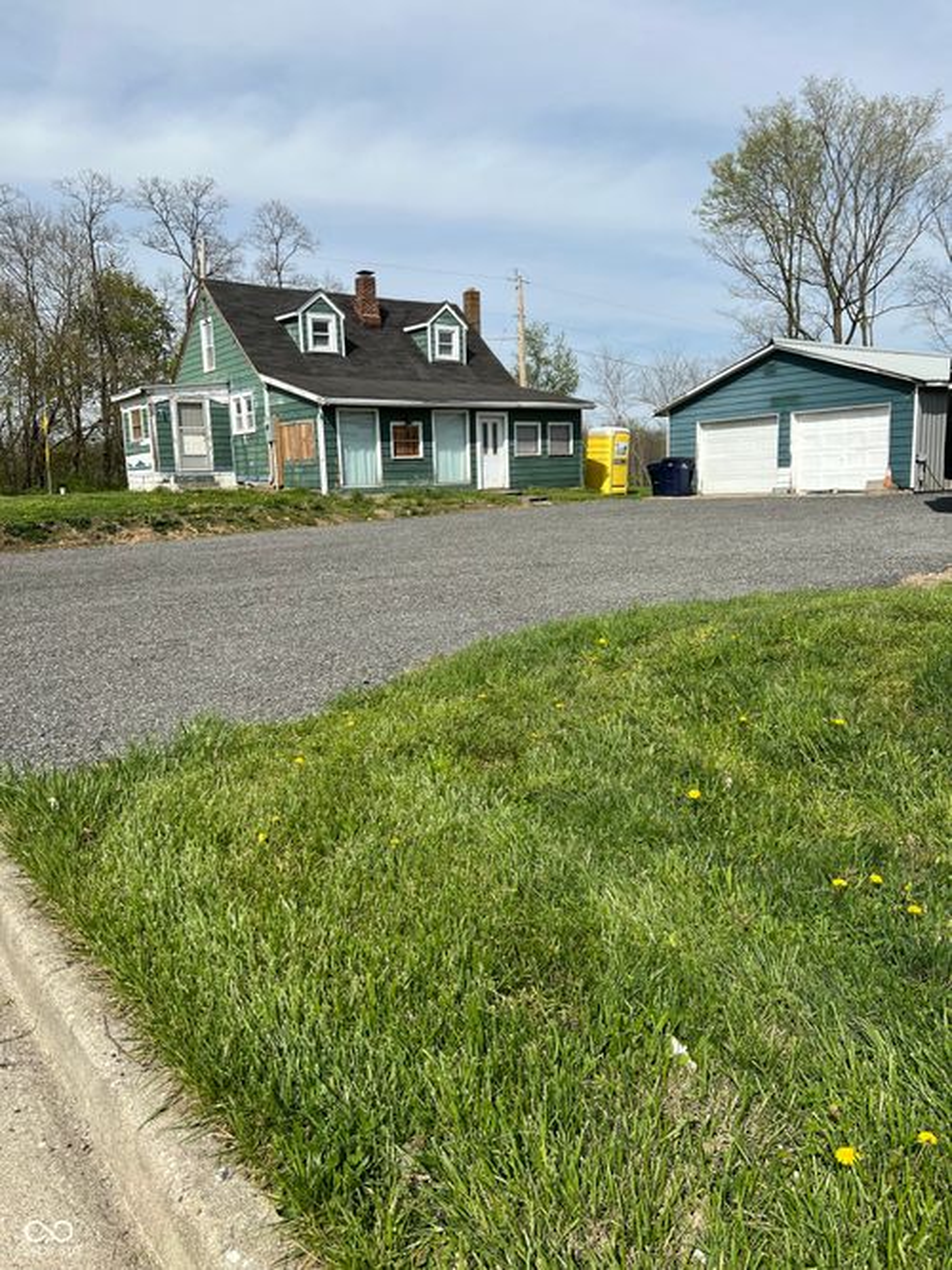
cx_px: 476
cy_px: 635
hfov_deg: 53.0
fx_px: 954
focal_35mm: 26
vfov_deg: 67.3
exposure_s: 1/5882
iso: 50
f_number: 1.5
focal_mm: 5.7
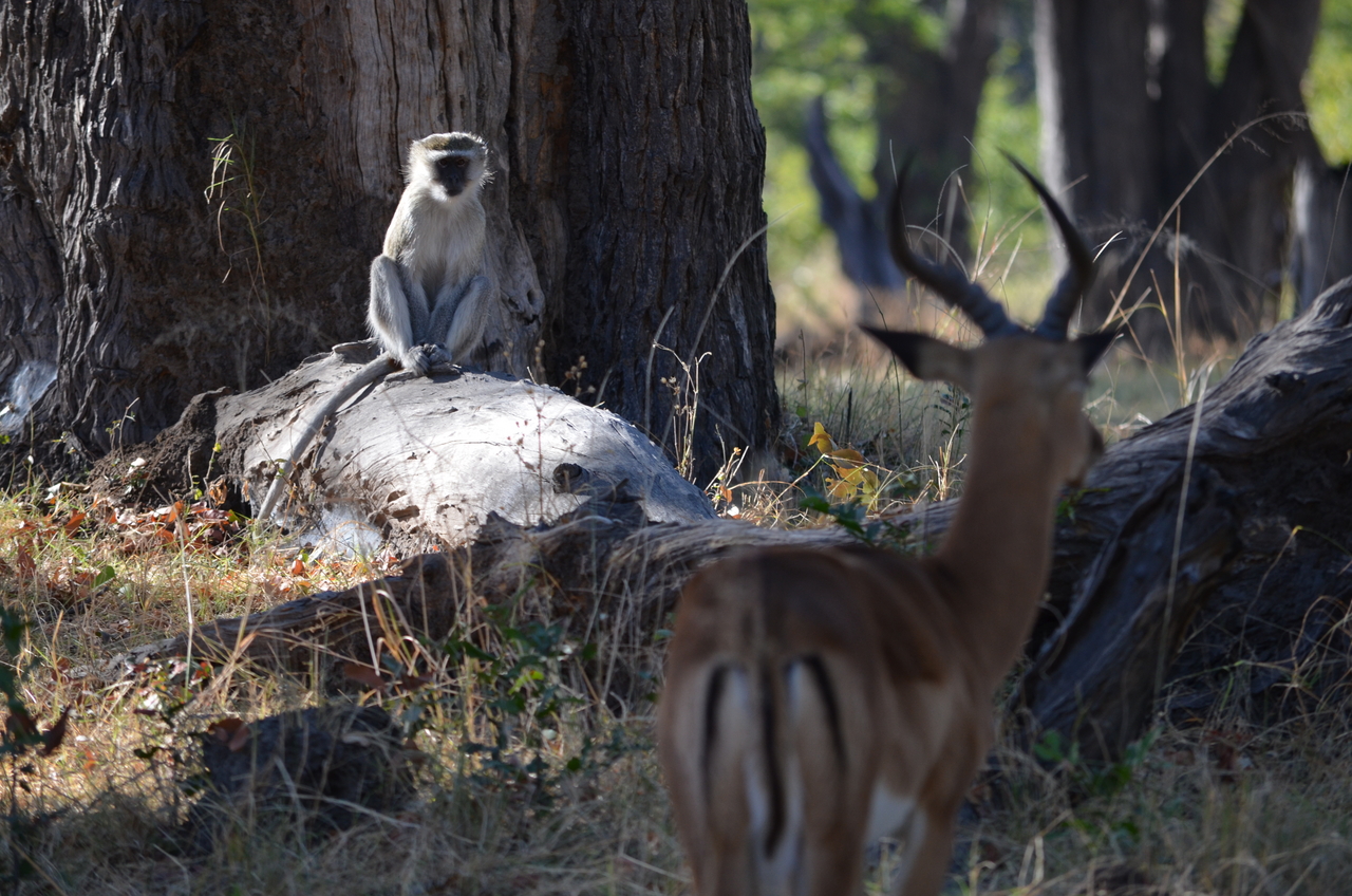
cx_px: 676
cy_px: 448
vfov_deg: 3.8
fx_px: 13493
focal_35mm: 360
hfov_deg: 5.7
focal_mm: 240
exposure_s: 1/400
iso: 400
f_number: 5.3
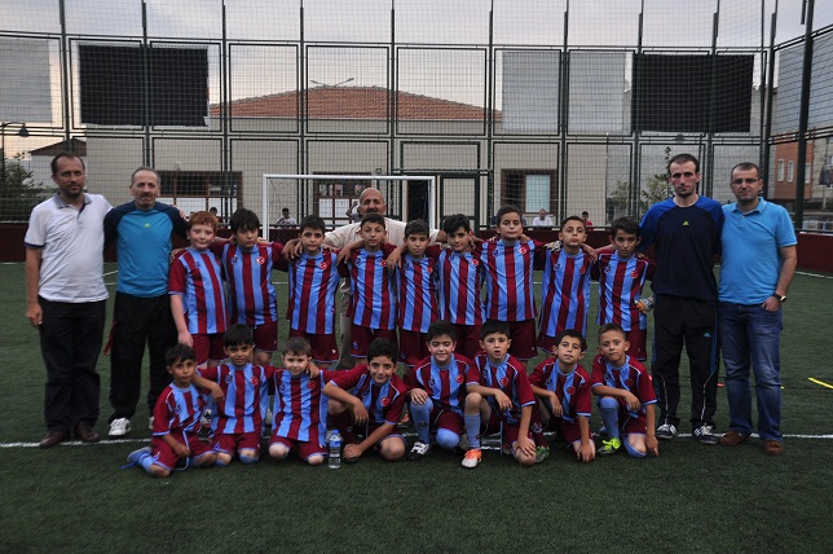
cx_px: 416
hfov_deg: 46.4
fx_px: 971
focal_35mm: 42
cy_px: 277
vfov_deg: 31.8
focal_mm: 28
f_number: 4
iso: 250
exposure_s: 1/80
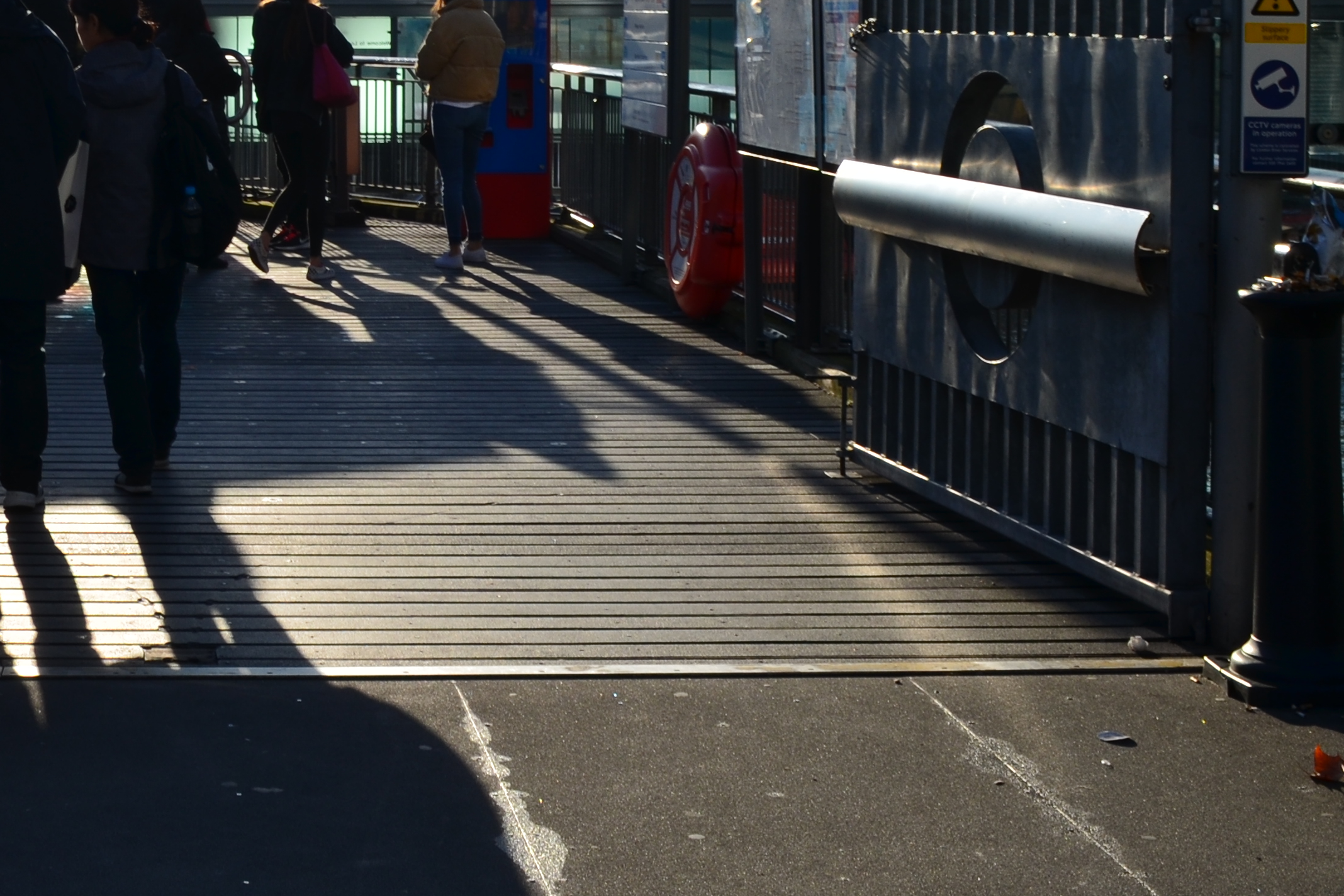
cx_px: 151
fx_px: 2837
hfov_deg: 25.9
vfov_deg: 17.5
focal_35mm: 76
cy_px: -31
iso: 100
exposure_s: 1/200
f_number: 13
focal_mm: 22
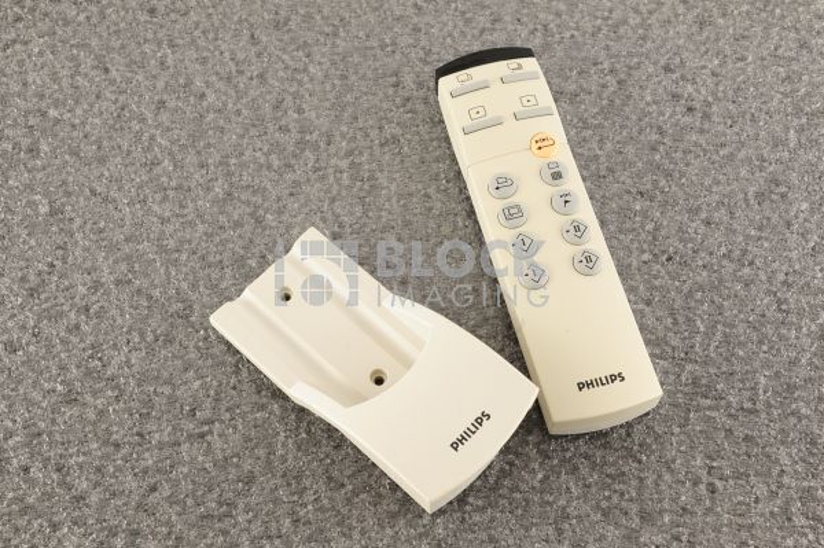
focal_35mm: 50
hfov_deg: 39.6
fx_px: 1143
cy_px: 274
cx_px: 412
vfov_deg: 26.9
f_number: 11
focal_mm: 50
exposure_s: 1/160
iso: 1600
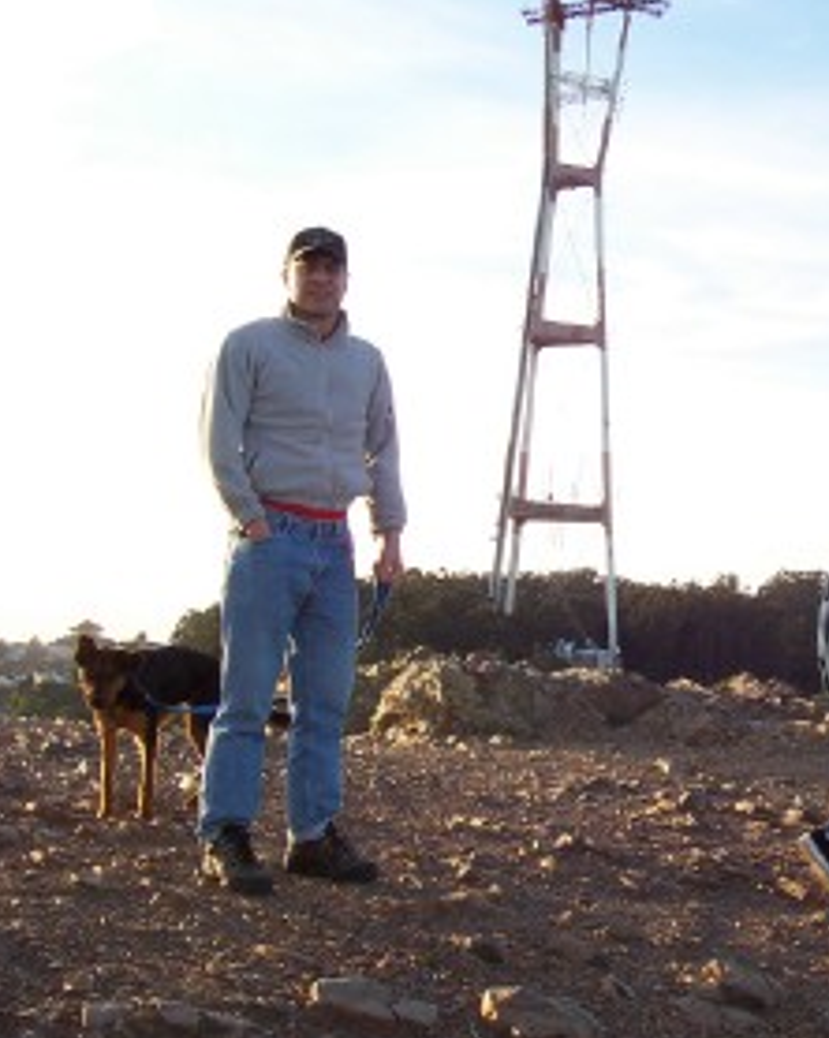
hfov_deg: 28.2
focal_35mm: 52
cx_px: 721
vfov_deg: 36.0
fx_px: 1597
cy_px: 534
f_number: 5.6
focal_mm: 5.6
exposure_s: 1/125
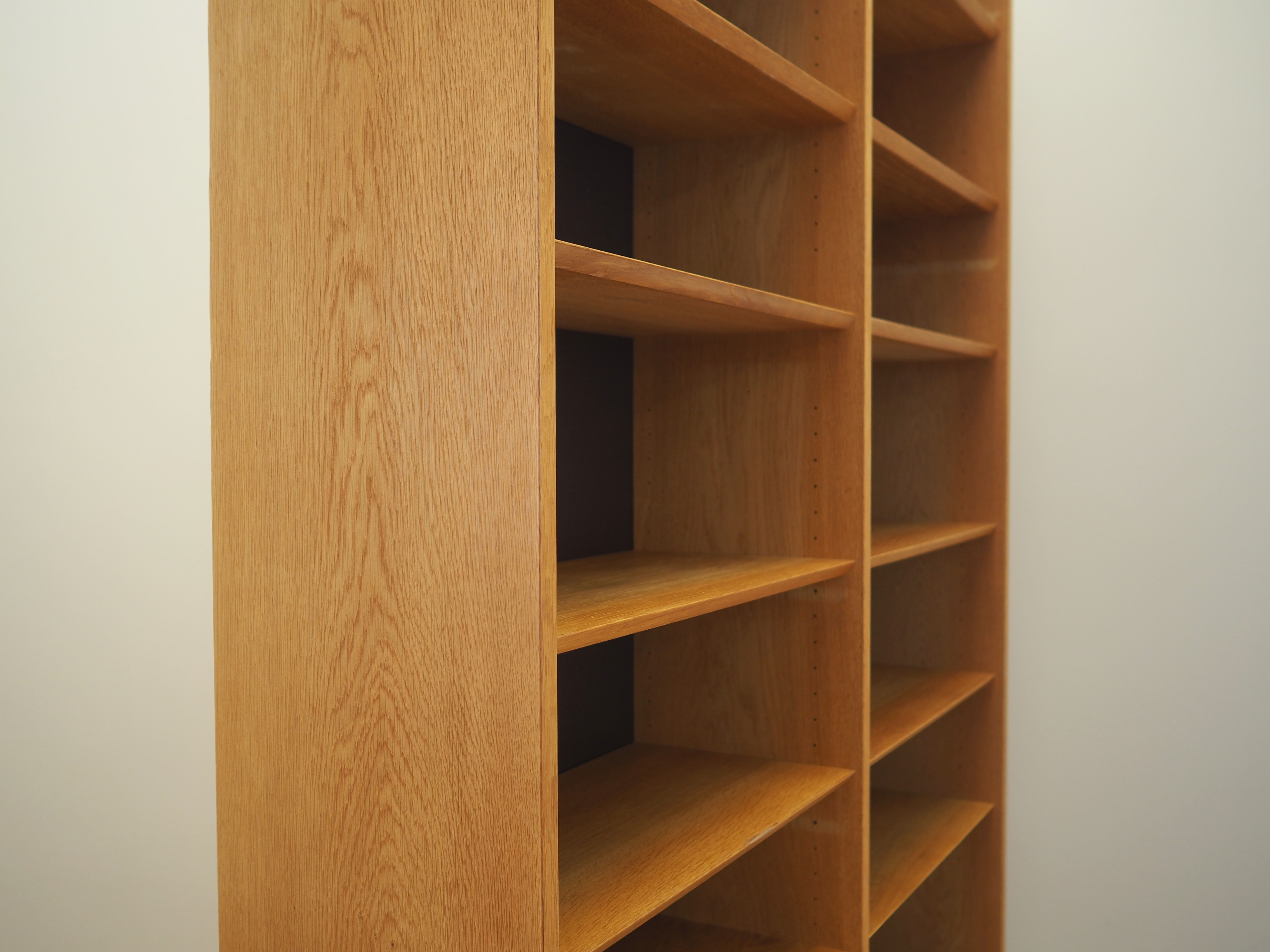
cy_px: 476
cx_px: 635
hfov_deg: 54.0
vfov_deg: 41.8
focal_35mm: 34
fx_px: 1247
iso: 200
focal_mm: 17
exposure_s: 1/25
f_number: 2.2
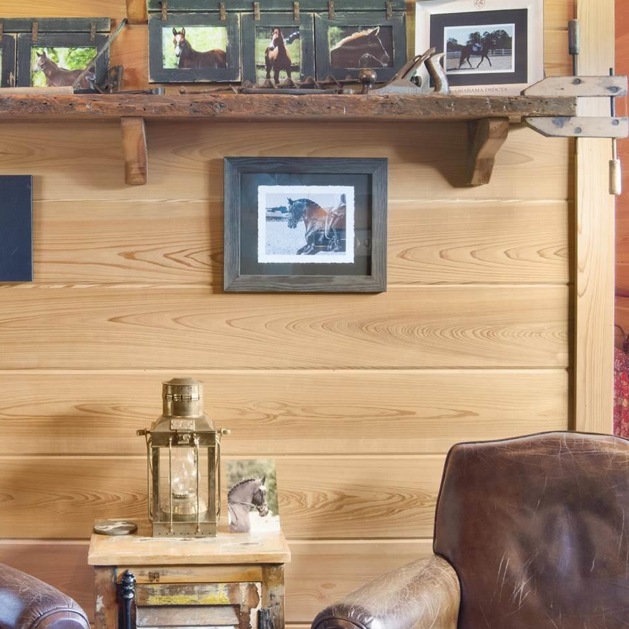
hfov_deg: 33.0
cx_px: 191
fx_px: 1048
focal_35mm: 51
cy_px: 240
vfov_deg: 33.3
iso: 200
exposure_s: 4
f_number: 11
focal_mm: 18
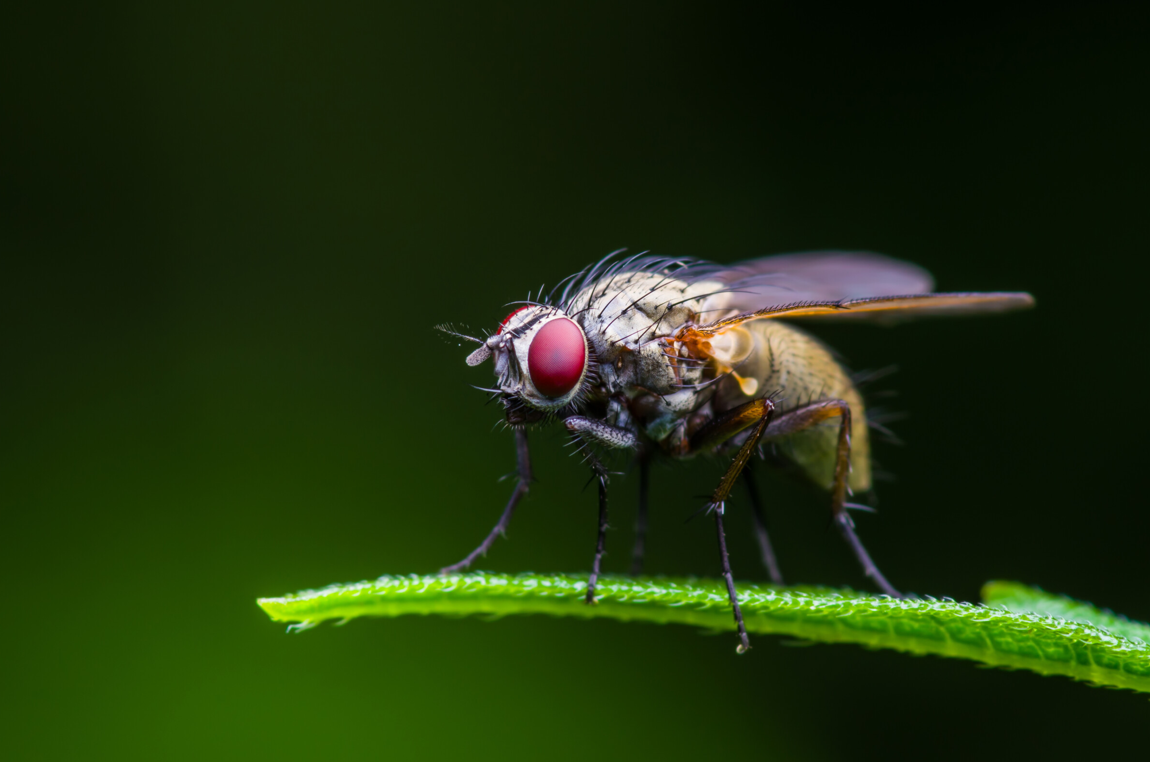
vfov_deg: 8.5
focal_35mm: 161
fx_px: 5133
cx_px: 533
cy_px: 390
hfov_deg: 12.8
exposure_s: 1/180
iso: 100
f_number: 9.5
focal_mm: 100
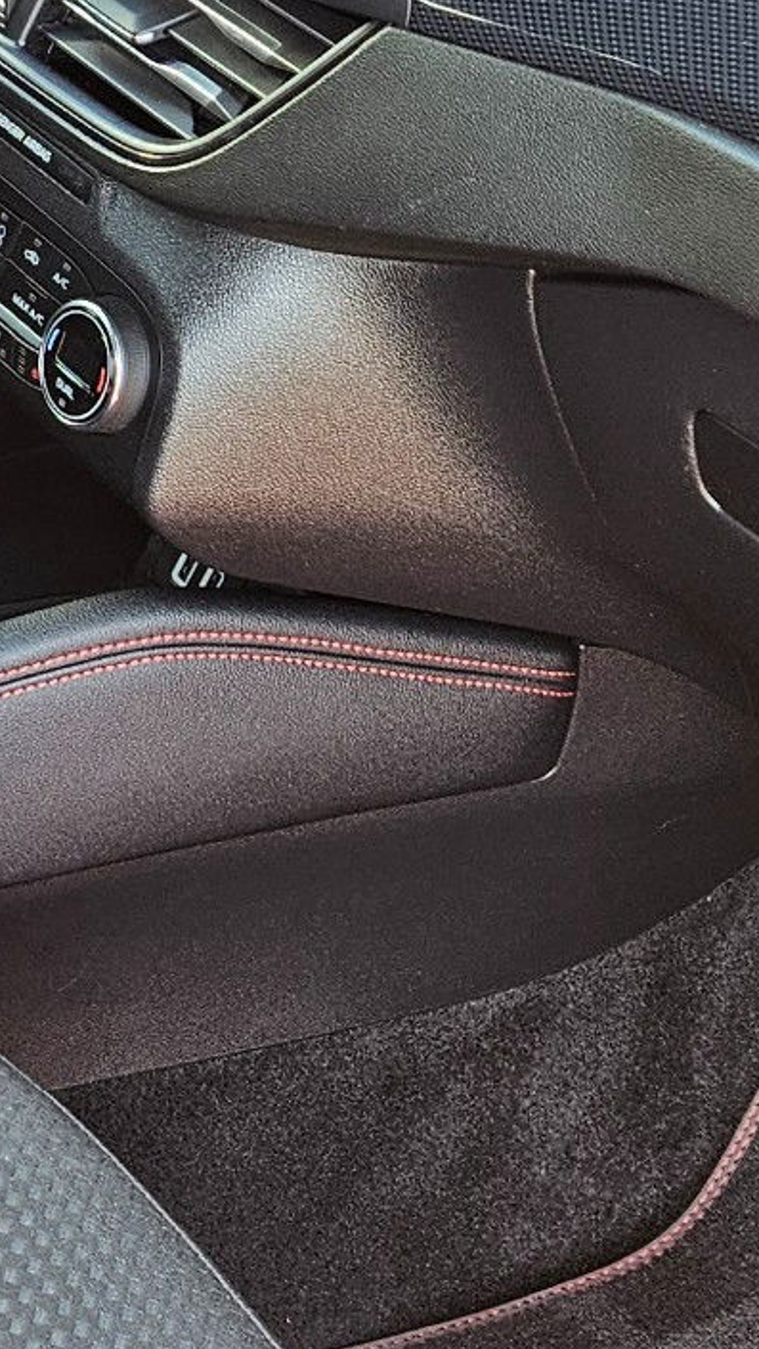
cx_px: -449
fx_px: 3253
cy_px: 421
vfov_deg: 23.3
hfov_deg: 12.5
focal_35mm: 91
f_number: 1.8
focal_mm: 5.4
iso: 125
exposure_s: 1/100
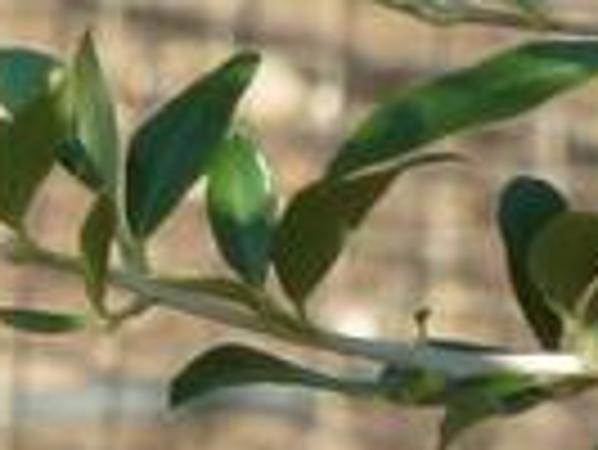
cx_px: -1497
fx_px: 17481
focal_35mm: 1011
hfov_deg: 1.9
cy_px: 212
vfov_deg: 1.5
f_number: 5.2
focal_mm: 23.4
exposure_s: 1/200
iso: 200
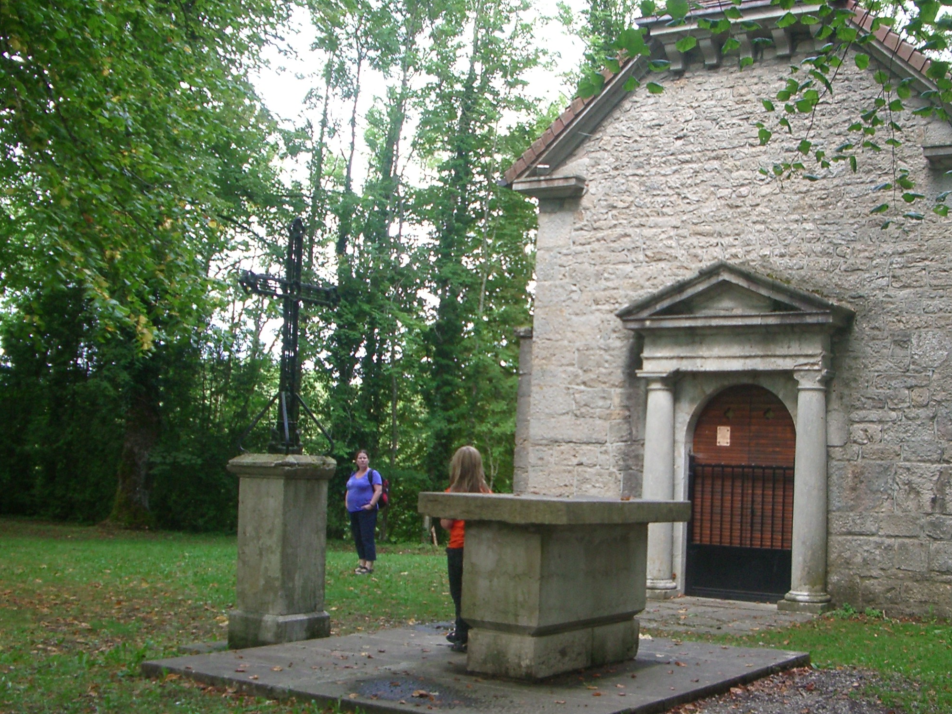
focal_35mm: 45
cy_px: 376
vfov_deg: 32.2
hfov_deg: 41.8
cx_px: 594
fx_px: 1238
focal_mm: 5.8
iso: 100
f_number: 2.6
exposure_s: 1/100
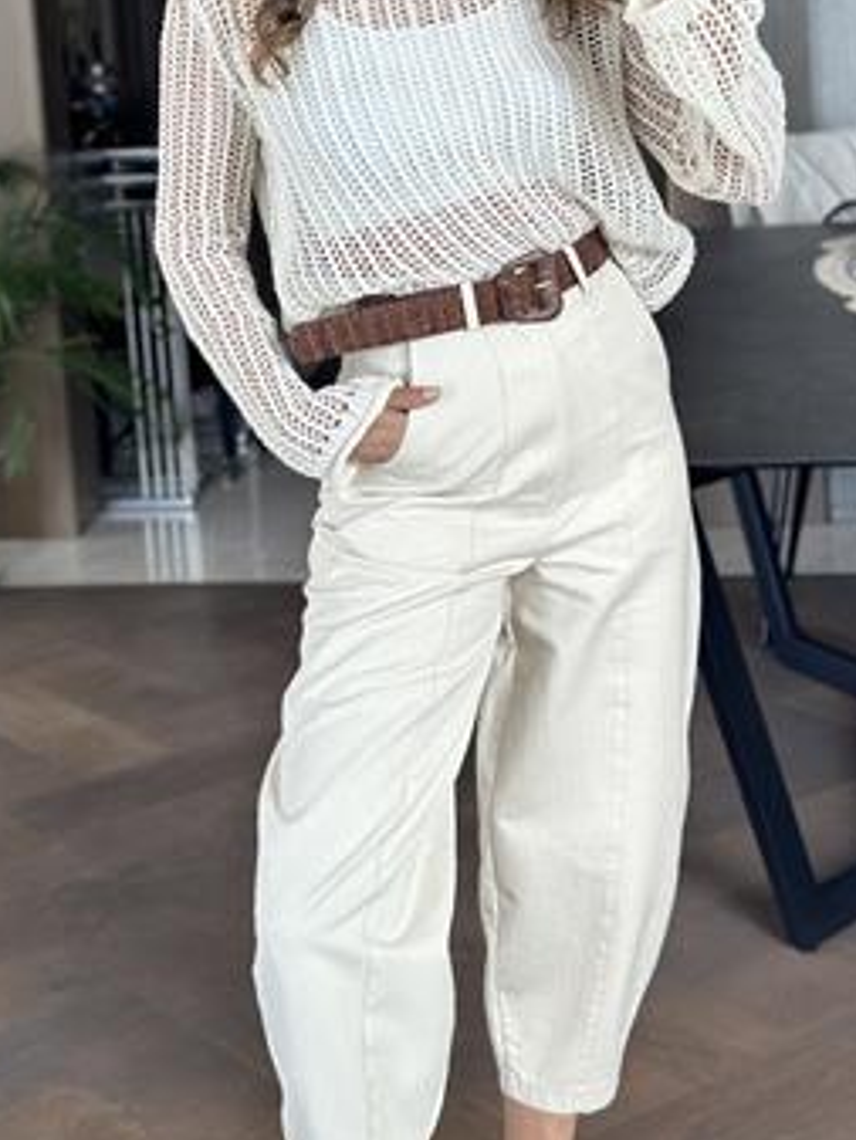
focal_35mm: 72
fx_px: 2372
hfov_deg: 20.5
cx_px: 436
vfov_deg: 26.7
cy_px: 304
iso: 80
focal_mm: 6.86
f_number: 1.78
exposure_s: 1/121
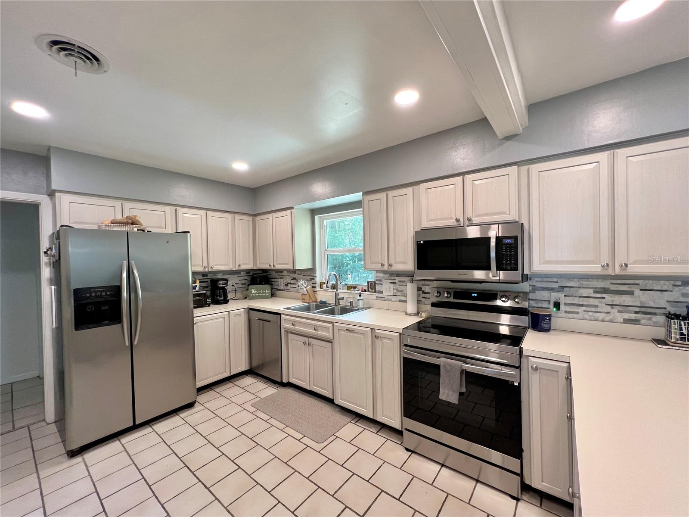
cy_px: 258
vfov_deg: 89.9
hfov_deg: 106.2
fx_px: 259
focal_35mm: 13
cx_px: 344
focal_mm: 1.57
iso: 100
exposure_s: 1/62
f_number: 1.8
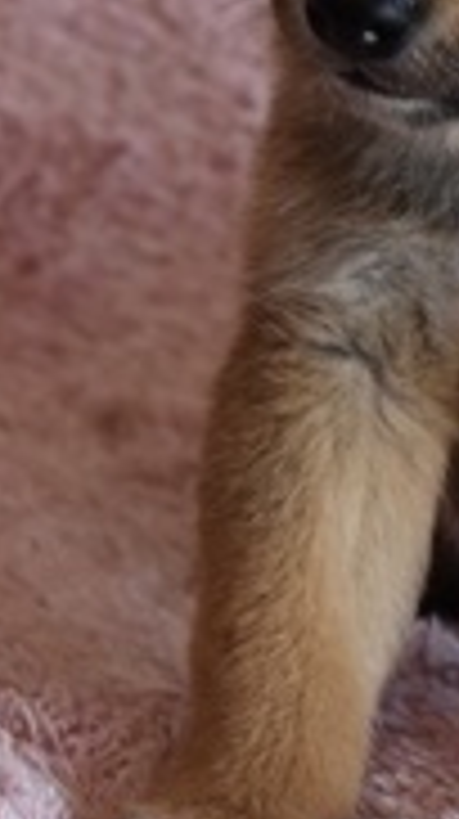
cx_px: 310
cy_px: 86
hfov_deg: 5.4
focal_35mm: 224
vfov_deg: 9.6
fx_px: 4860
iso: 450
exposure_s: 1/60
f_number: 5.3
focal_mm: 48
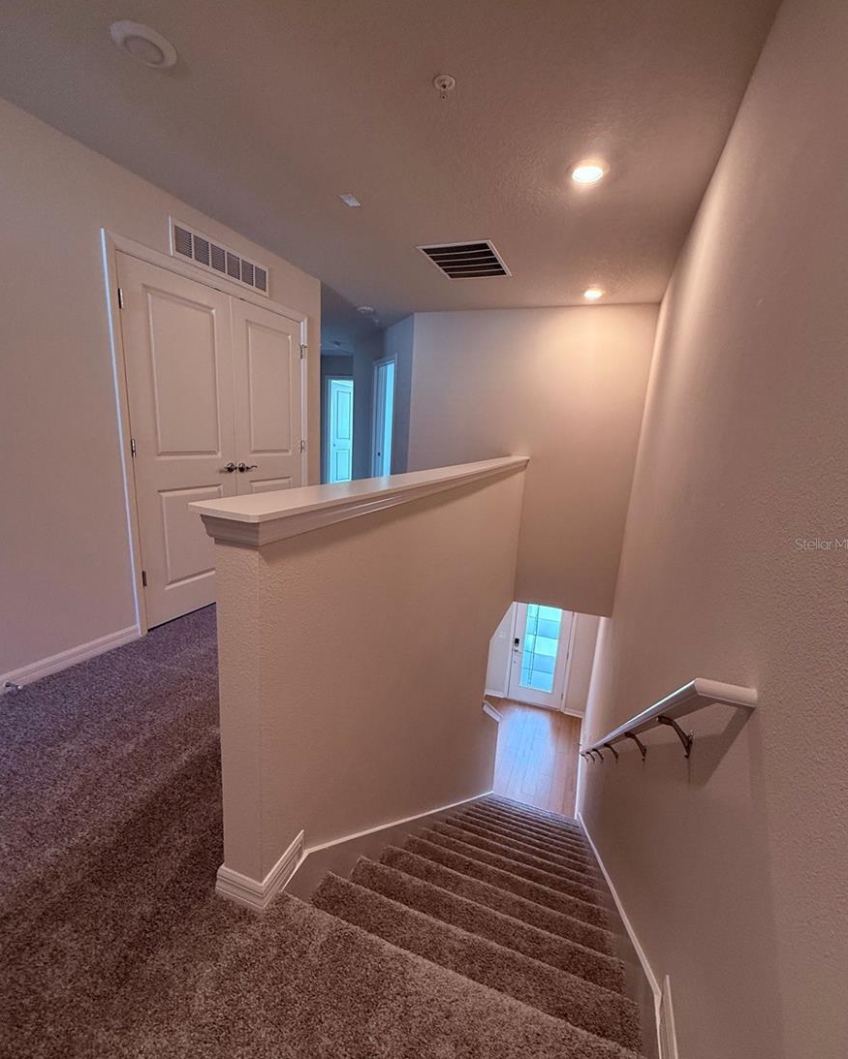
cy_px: 544
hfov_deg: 84.1
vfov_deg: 96.8
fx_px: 470
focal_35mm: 15
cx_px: 427
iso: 250
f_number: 2.2
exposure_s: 1/120
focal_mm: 2.22
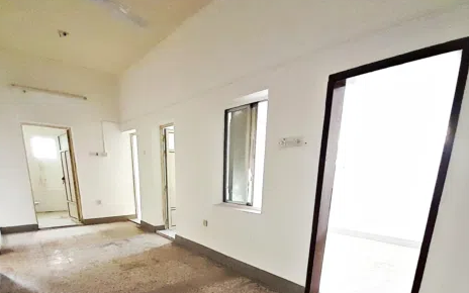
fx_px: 243
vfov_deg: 57.5
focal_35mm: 19
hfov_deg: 87.8
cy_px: 235
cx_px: 216
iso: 500
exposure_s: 1/20
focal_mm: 1.13
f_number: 2.2
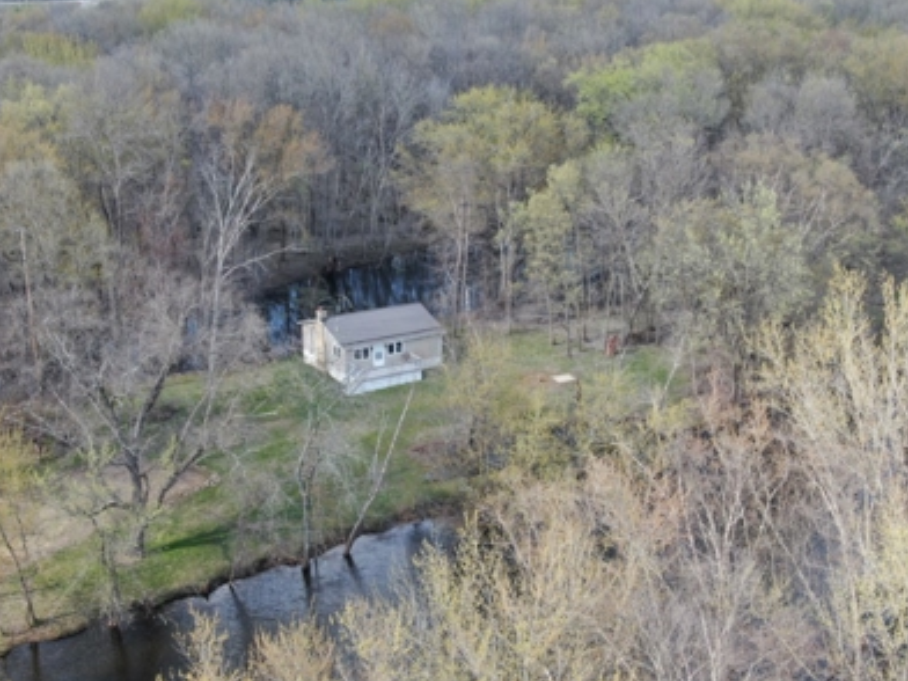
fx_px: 1285
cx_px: 456
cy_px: 338
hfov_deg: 38.9
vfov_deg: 29.7
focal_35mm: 49
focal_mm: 8.6
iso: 100
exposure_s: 1/120
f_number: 3.8
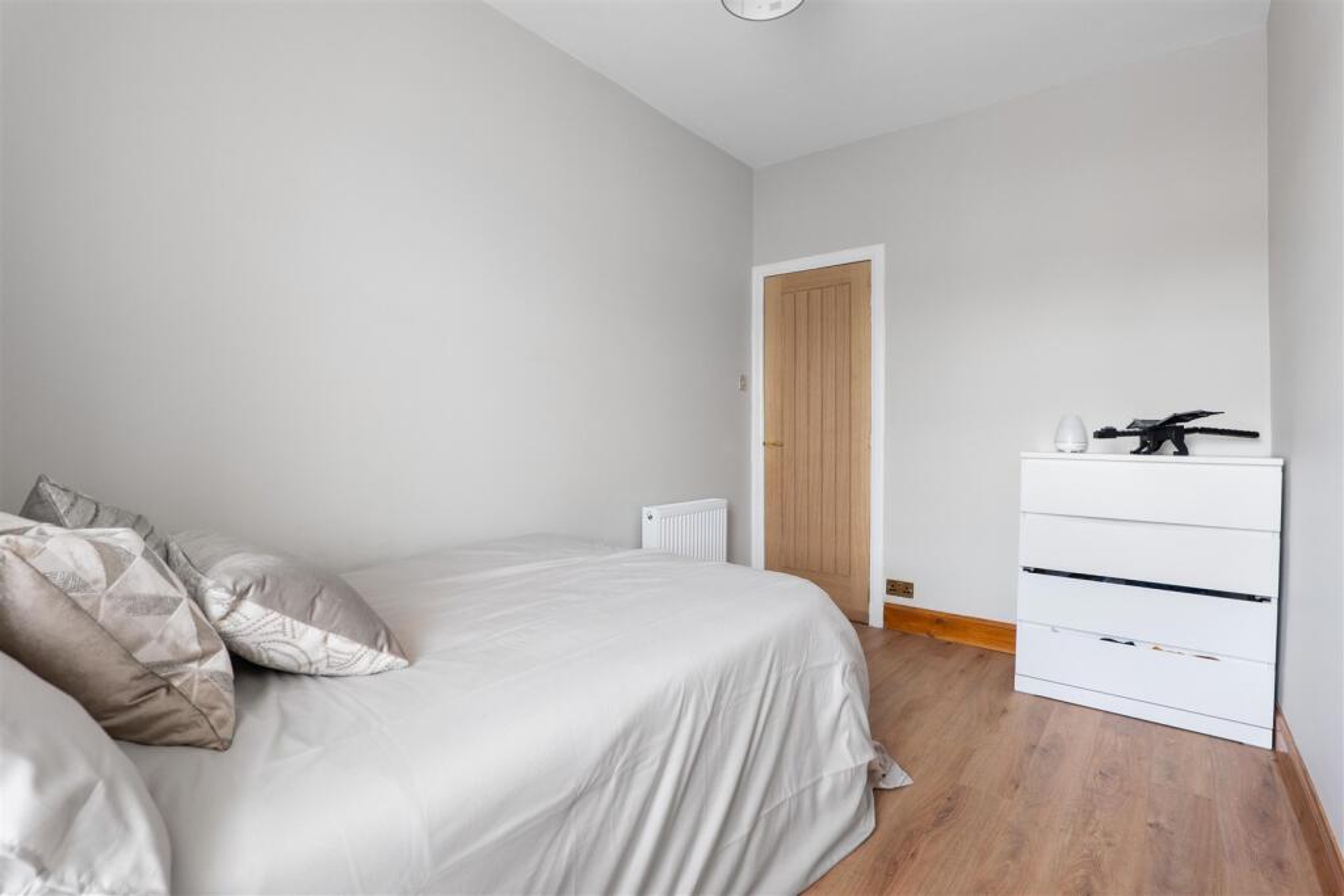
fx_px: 597
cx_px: 672
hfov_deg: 96.7
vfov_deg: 73.8
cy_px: 448
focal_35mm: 16
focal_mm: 16
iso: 640
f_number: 8
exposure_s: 1/10
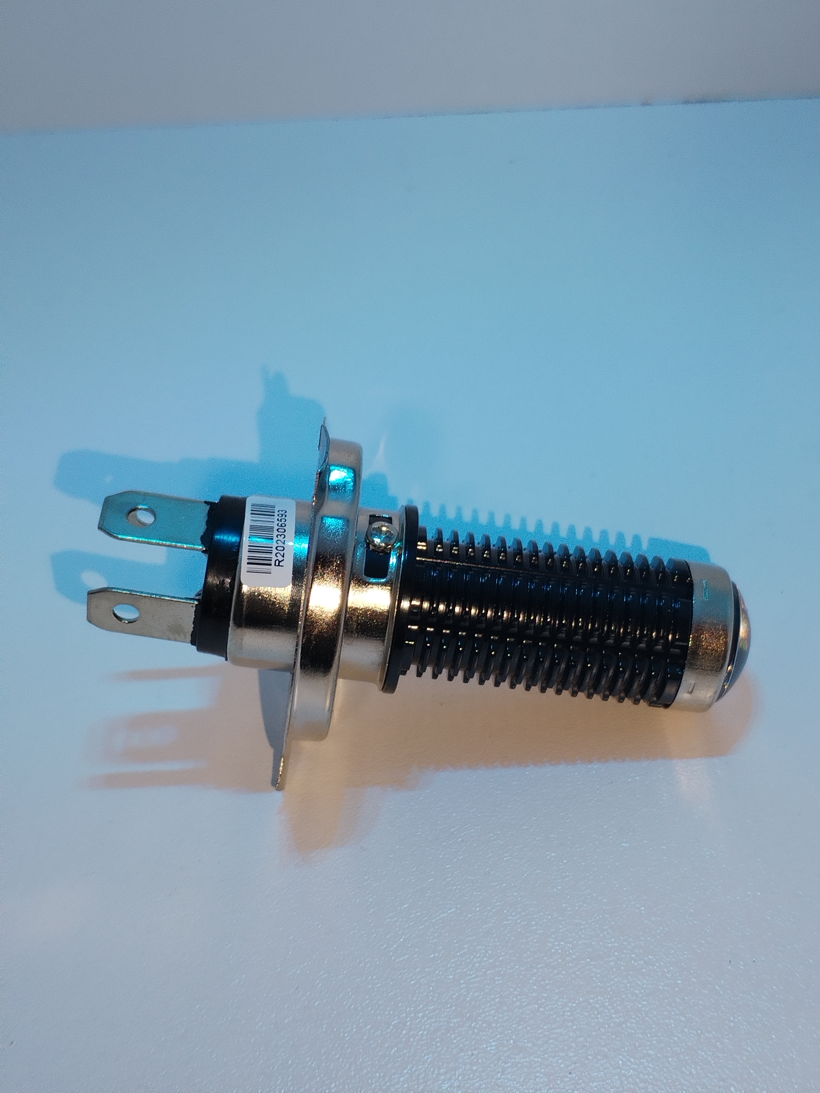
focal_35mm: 51
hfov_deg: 28.6
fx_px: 1611
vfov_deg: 37.5
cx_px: 410
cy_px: 546
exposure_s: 1/60
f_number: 1.8
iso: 206
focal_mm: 4.75
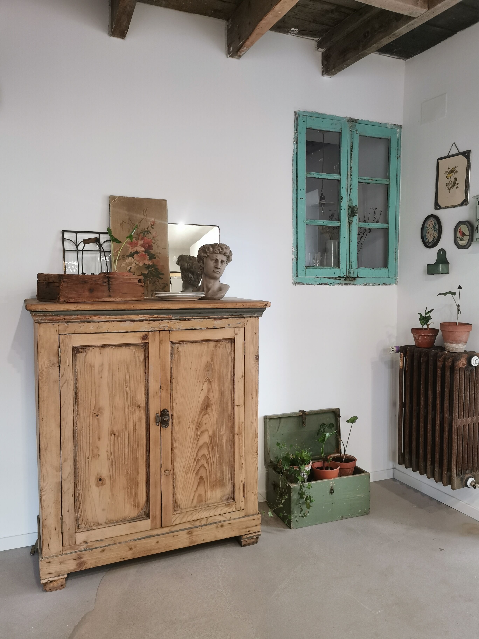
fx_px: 498
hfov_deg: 51.4
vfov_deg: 65.3
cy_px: 320
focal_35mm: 27
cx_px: 240
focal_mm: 5.56
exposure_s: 1/40
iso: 320
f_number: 1.6
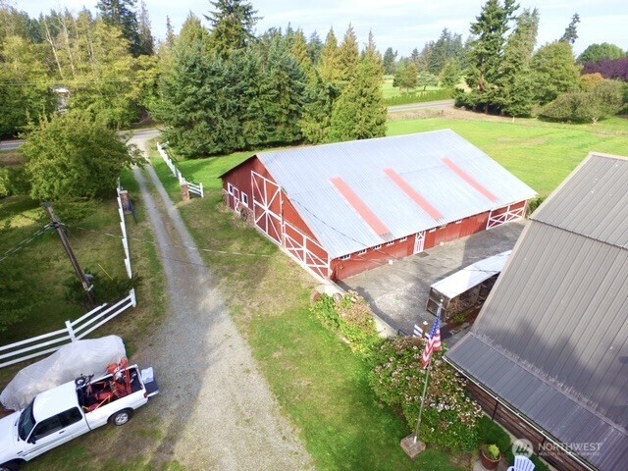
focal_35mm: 20
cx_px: 314
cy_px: 236
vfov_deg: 66.0
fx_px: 363
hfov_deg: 81.7
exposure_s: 1/462
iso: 100
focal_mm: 3.61
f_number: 2.8
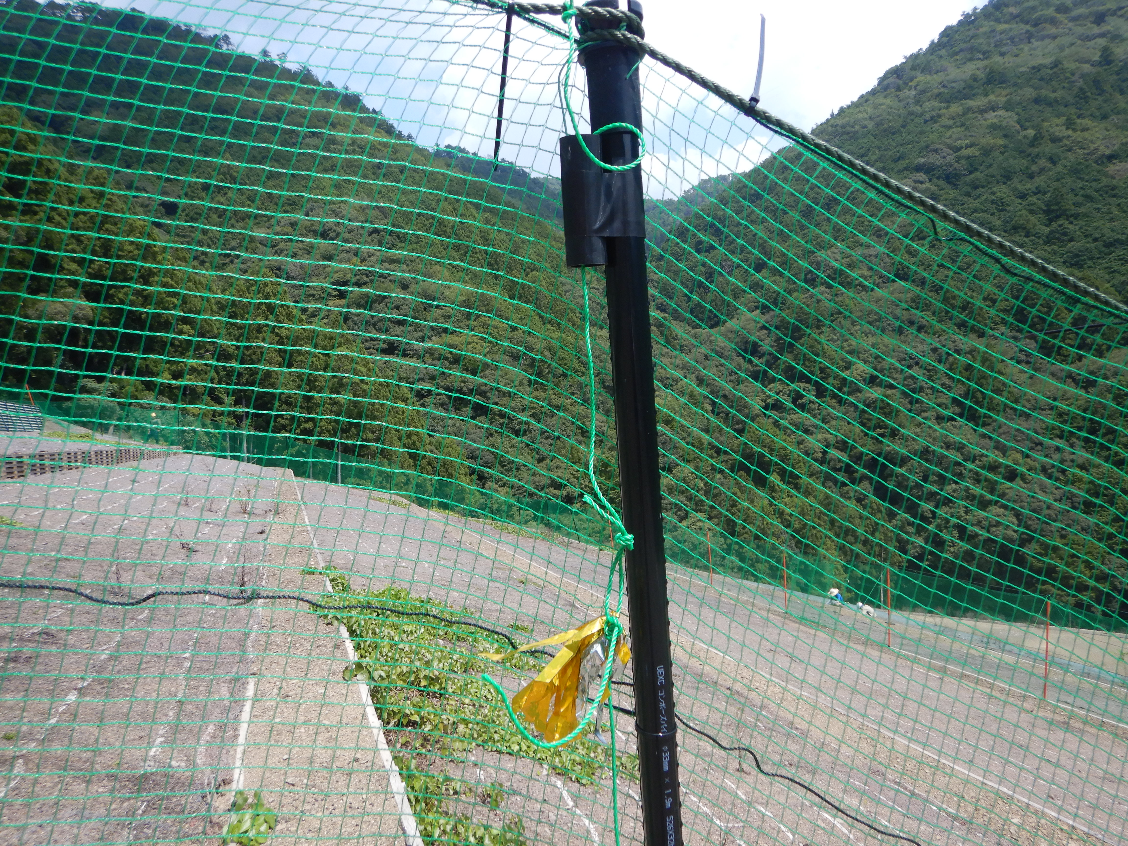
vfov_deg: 56.8
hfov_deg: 71.6
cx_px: 564
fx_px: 782
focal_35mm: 24
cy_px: 423
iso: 125
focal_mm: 4.3
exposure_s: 1/1500
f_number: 2.8
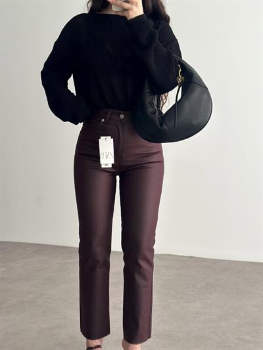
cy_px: 175
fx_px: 486
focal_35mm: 48
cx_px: 132
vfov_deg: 39.6
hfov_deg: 30.3
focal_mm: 6.86
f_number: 1.78
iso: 80
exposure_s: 1/202
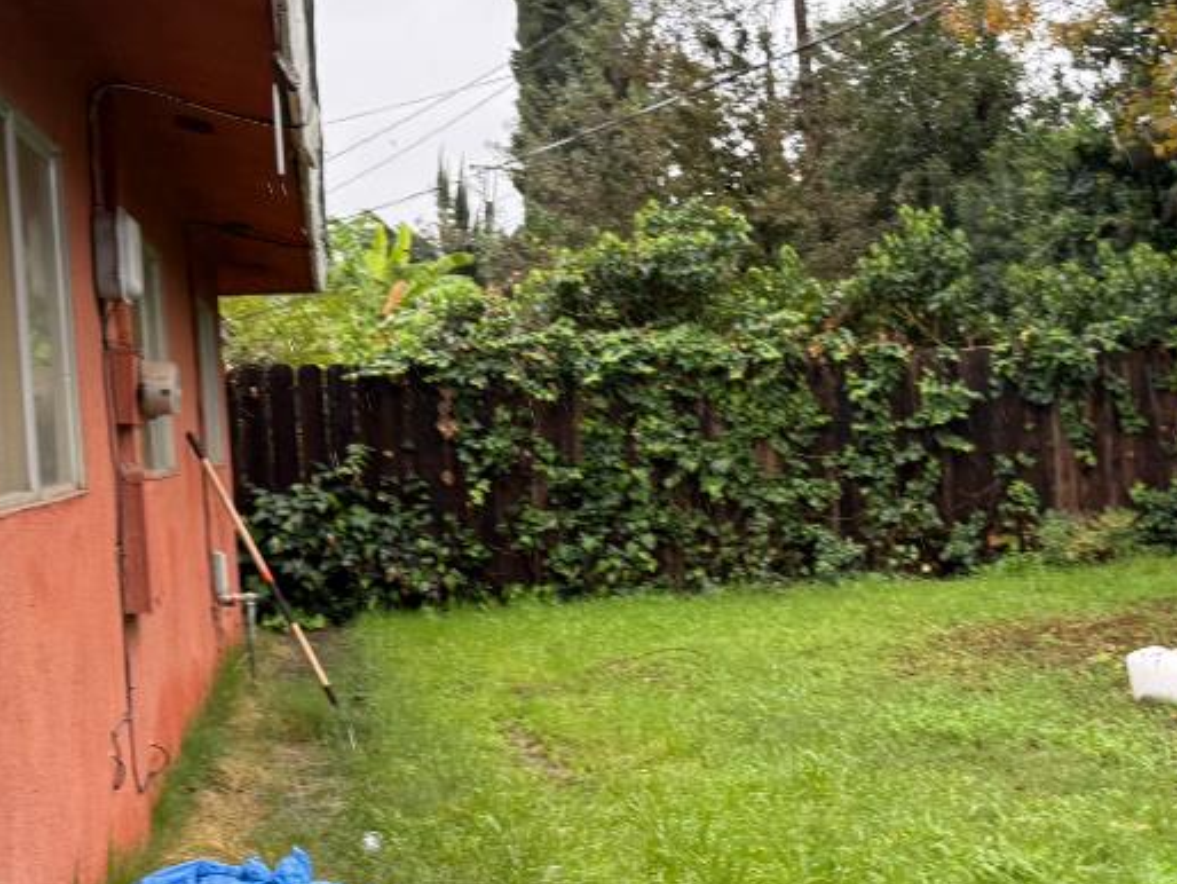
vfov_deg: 21.0
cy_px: 542
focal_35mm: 70
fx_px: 2381
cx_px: 616
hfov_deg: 27.8
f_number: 1.78
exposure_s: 1/290
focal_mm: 6.76
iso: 100
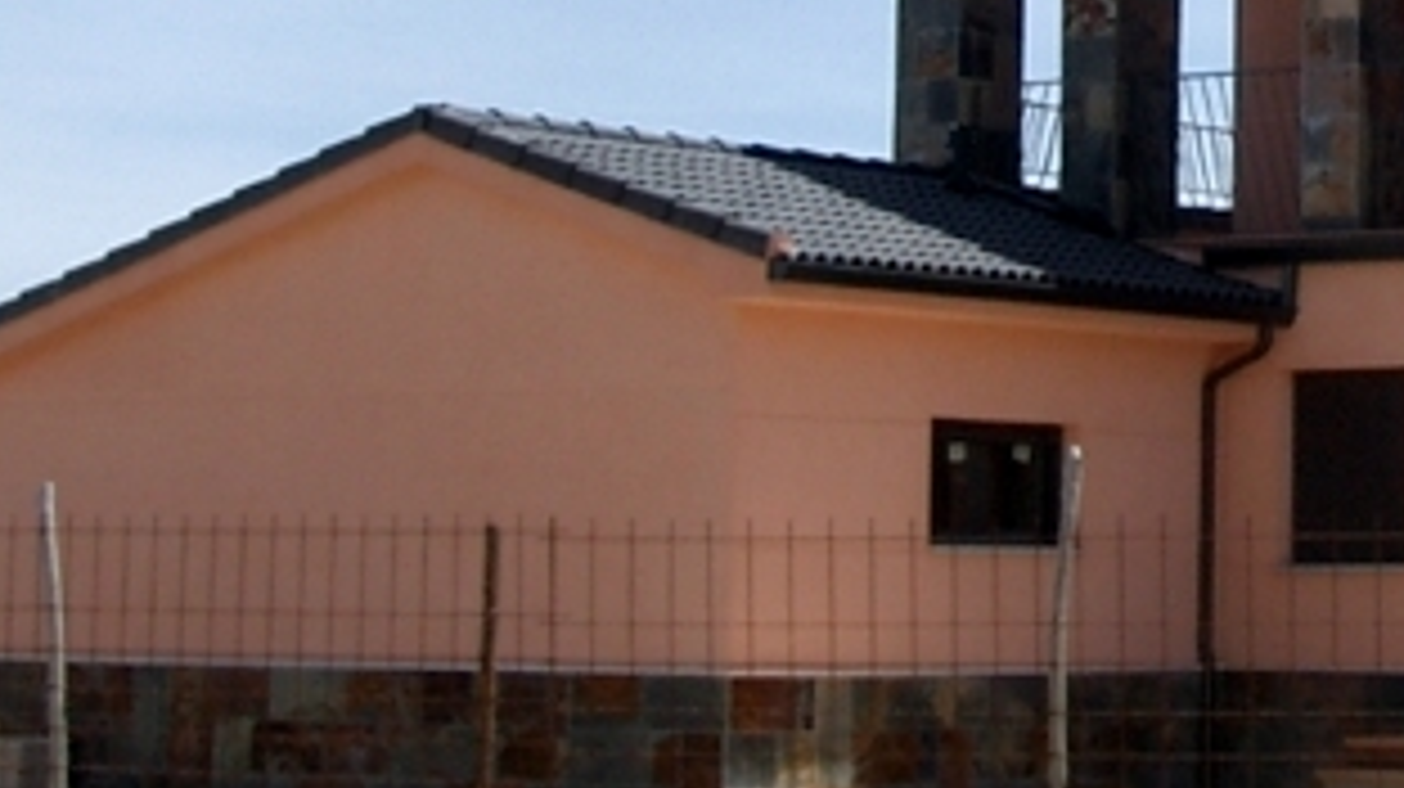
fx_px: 4799
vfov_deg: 9.2
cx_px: 1408
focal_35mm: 129
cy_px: -241
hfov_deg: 16.3
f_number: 4.6
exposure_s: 1/400
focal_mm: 6.8
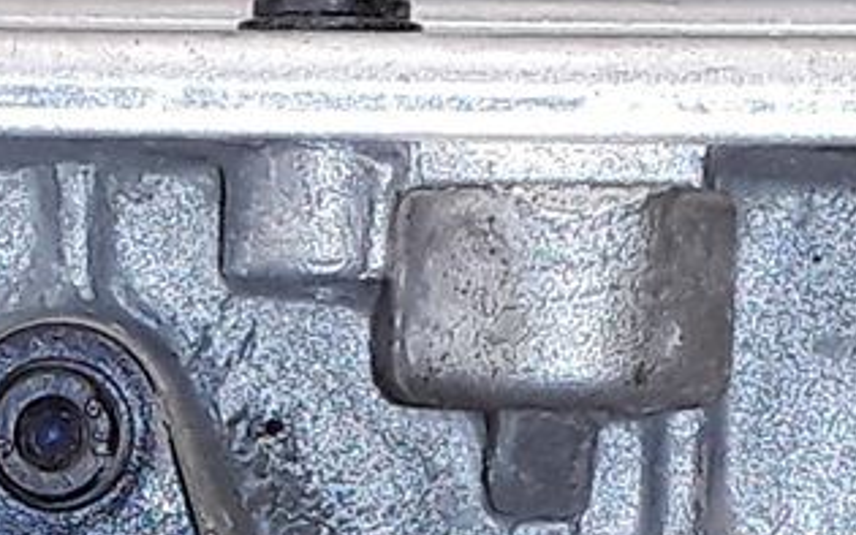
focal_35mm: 193
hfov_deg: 10.8
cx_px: 8
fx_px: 4503
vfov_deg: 6.5
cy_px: 1181
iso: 40
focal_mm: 2.91
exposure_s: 1/133
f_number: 1.9
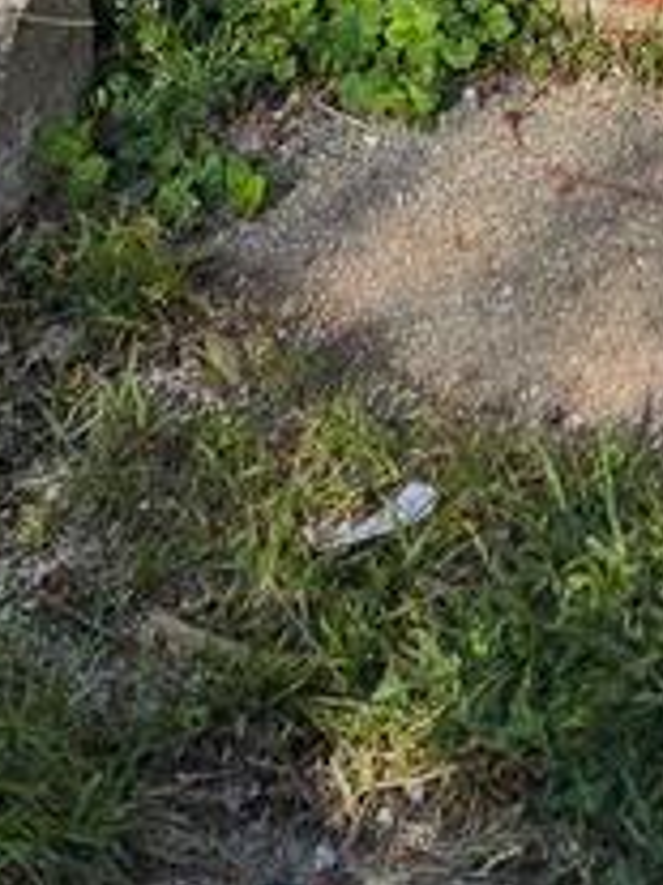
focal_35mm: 171
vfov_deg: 9.7
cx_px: 1163
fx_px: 4371
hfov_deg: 8.4
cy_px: -1462
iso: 12
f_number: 1.7
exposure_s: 1/538
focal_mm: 6.3
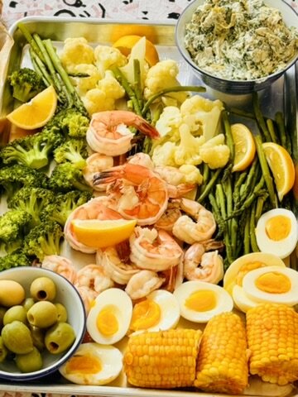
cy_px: 198
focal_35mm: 48
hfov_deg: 30.3
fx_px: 551
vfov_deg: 39.7
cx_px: 149
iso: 80
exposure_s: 1/120
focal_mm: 6.76
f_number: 1.78
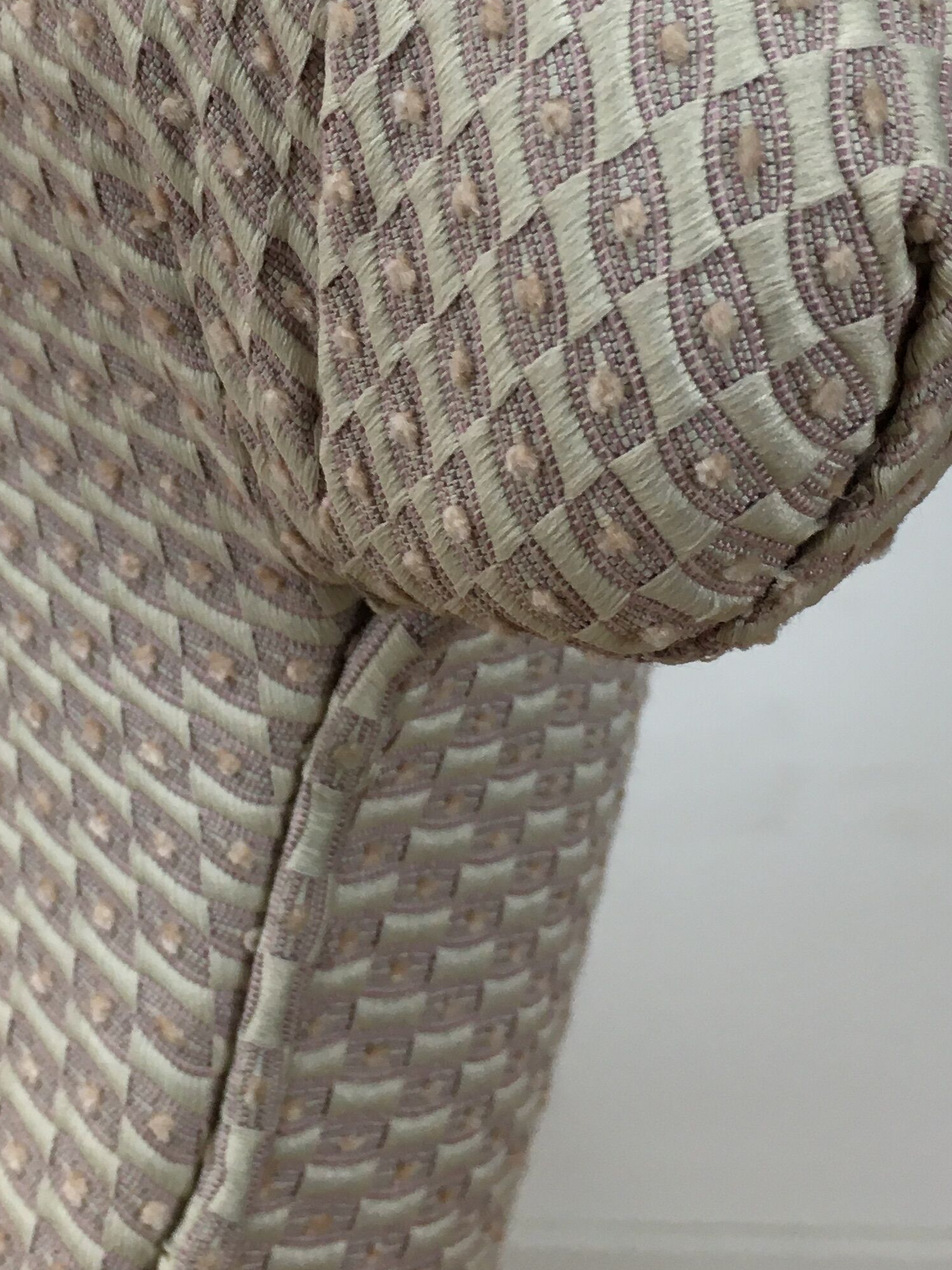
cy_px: 414
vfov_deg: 32.4
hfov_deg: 24.7
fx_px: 2164
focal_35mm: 59
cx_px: 341
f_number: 2.2
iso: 25
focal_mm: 4.15
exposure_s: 1/33
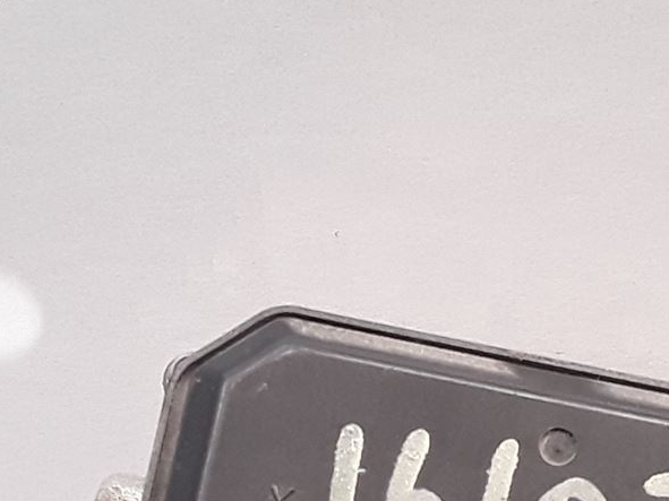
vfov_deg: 14.0
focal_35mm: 97
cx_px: 472
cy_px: 810
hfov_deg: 20.1
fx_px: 1874
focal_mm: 2.91
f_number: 1.9
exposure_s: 1/100
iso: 100
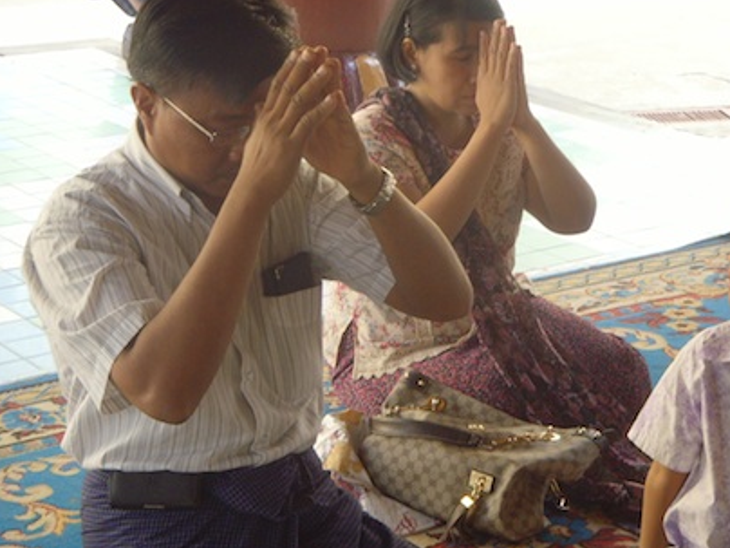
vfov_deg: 14.4
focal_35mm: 103
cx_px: 435
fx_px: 2172
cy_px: 289
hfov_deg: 19.1
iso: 160
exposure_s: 1/60
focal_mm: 13.7
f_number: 4.2
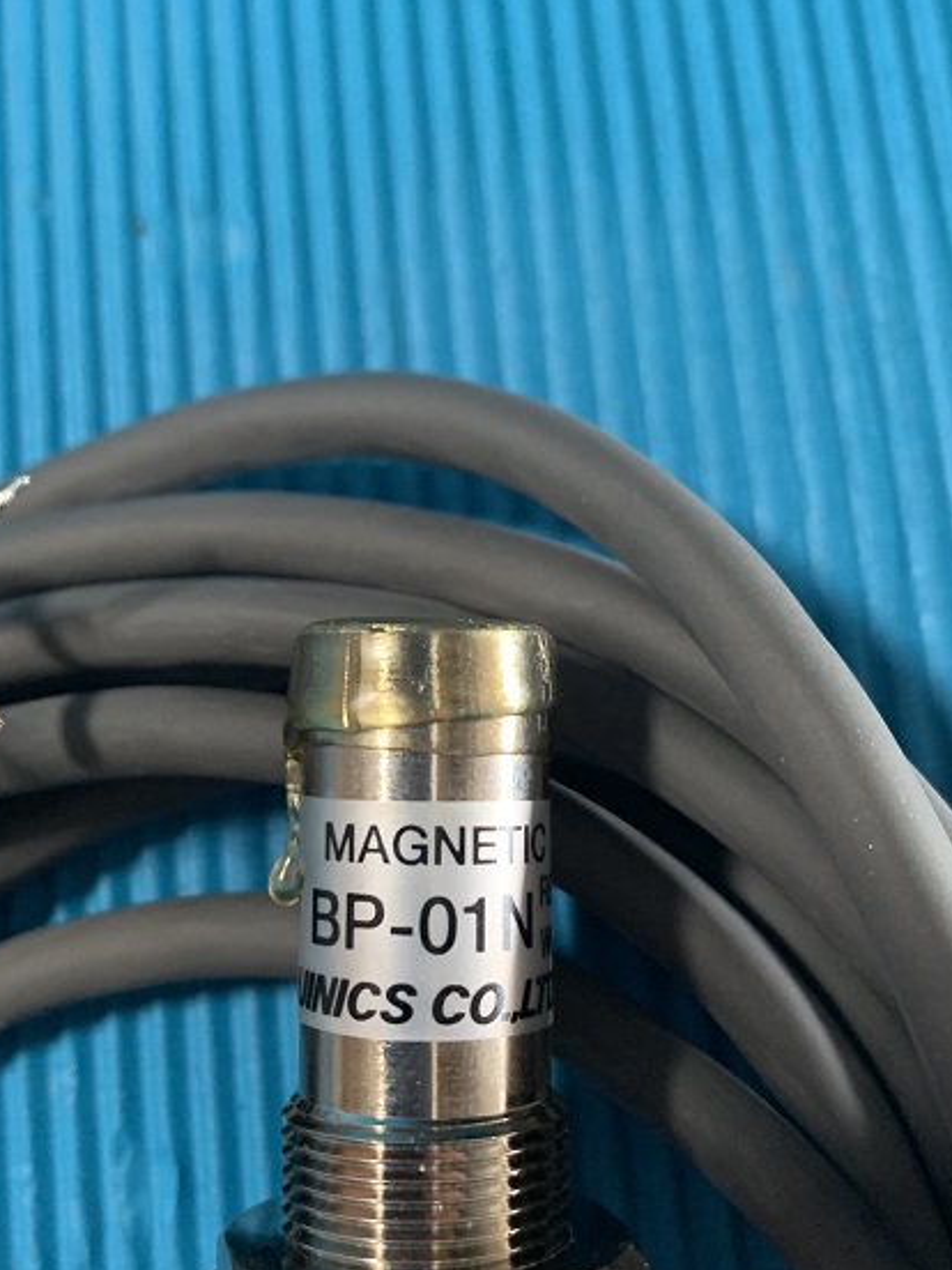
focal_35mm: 38
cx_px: 450
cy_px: 625
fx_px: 1393
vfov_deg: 49.0
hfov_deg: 37.7
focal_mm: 4.25
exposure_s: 1/43
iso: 400
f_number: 1.8
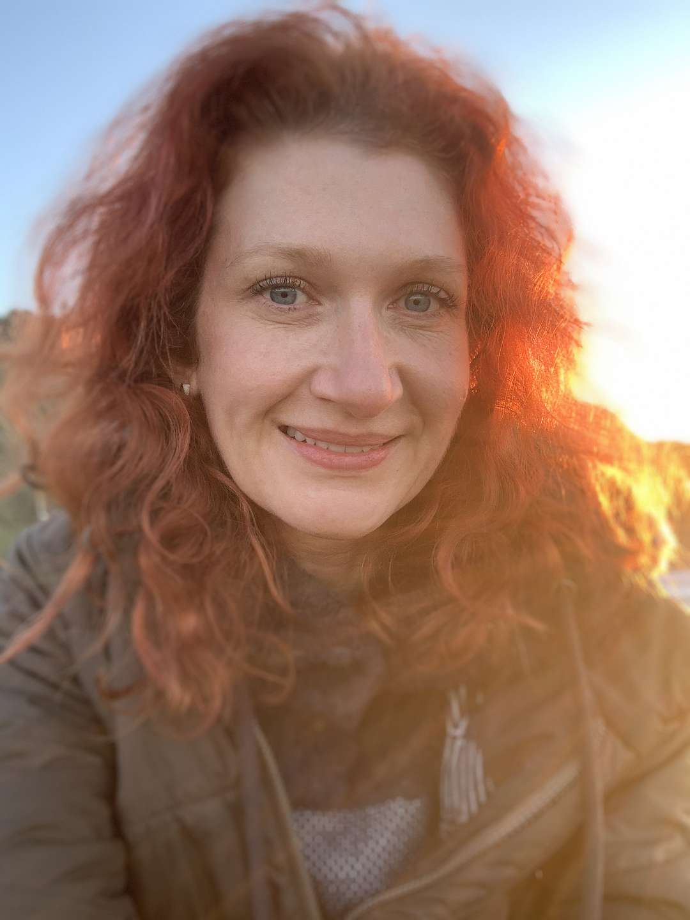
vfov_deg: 56.8
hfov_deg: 44.2
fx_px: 850
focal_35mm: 32
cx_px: 345
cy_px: 460
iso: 64
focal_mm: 2.87
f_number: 2.2
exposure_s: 1/101
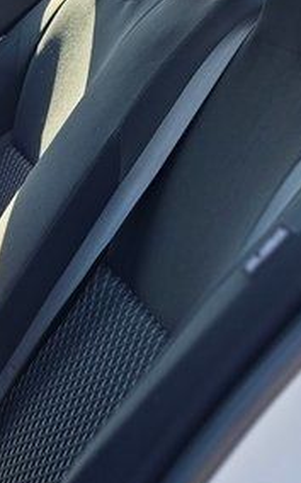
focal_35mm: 88
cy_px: 264
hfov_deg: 13.0
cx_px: -286
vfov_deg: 23.6
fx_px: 1157
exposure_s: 1/359
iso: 32
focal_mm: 6.3
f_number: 1.7
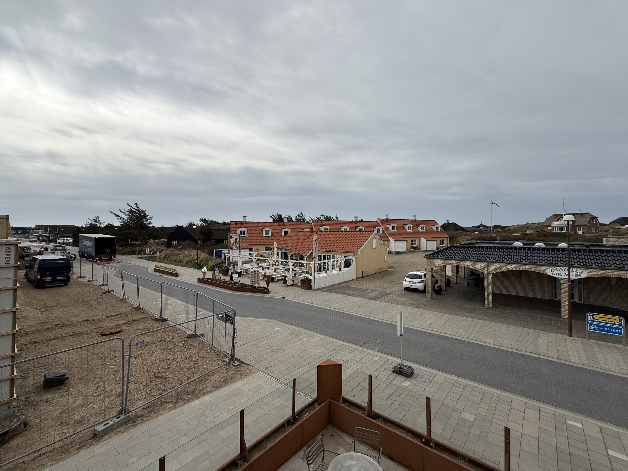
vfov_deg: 81.7
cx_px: 327
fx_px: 272
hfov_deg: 98.1
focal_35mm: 15
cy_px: 228
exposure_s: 1/5155
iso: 50
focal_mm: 2.22
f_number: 2.2
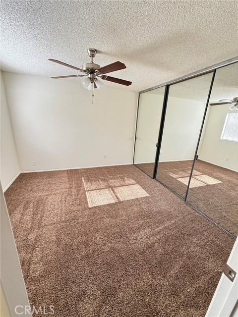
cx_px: 119
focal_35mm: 14
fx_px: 128
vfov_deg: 102.1
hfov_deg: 85.7
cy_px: 158
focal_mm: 2.22
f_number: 2.2
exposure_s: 1/99
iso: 160
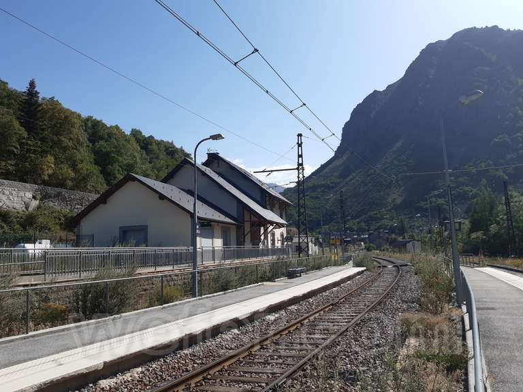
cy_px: 196
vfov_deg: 53.1
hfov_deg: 67.3
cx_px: 262
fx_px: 393
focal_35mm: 26
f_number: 1.7
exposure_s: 1/2392
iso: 40
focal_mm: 3.92
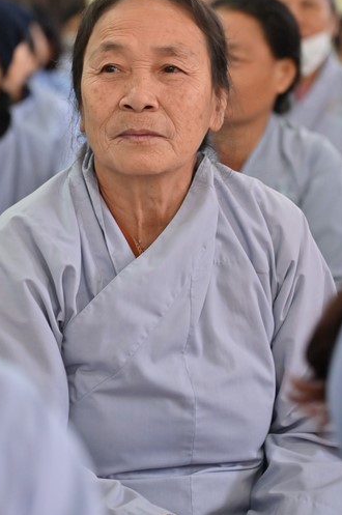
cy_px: 181
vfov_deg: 13.1
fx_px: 2243
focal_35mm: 157
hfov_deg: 8.7
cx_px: 124
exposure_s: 1/100
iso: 3200
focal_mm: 120
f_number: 5
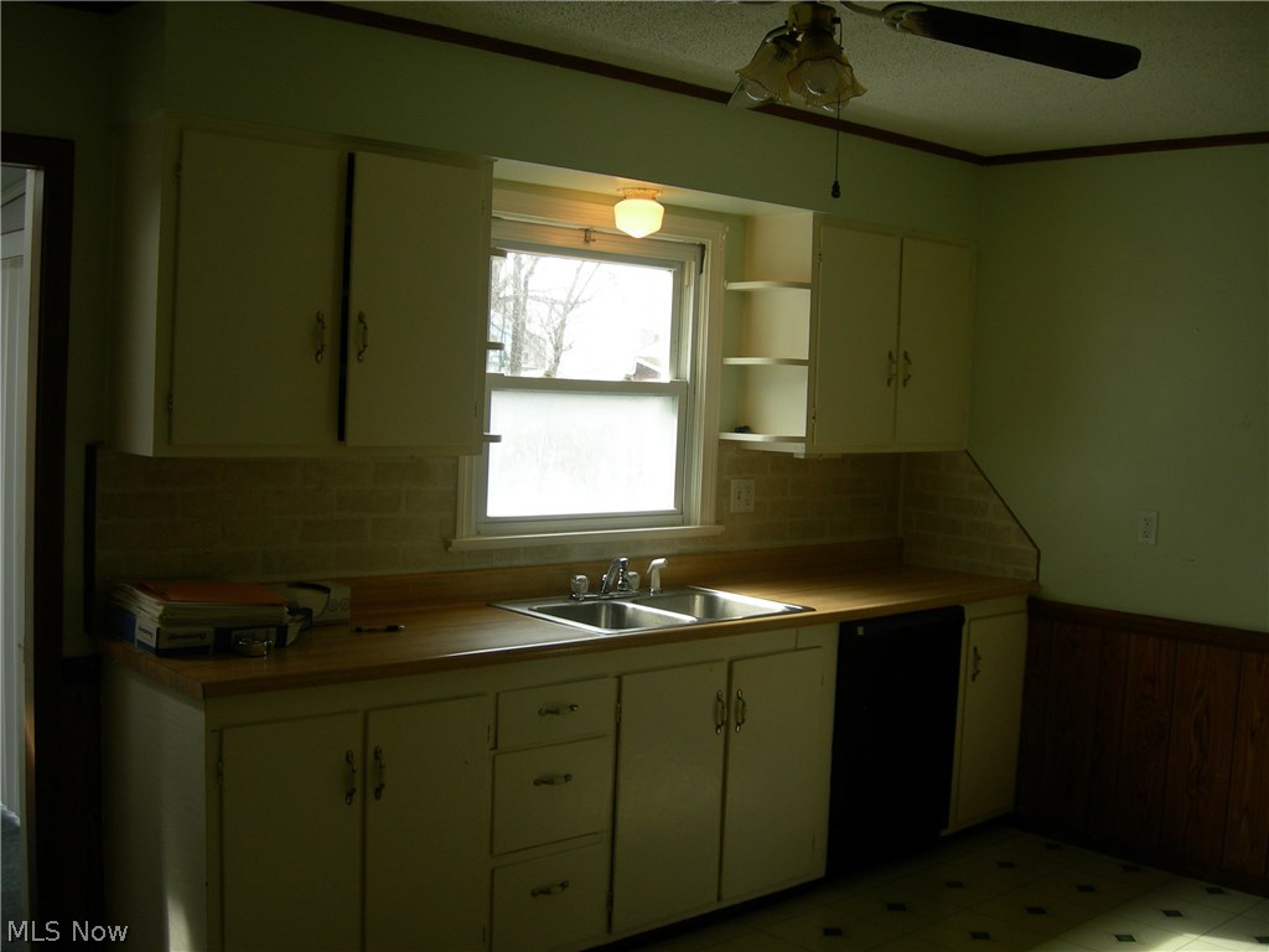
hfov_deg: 49.0
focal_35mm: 38
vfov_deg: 37.7
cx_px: 634
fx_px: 1393
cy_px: 476
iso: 50
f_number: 2.8
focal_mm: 7.8
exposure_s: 1/74
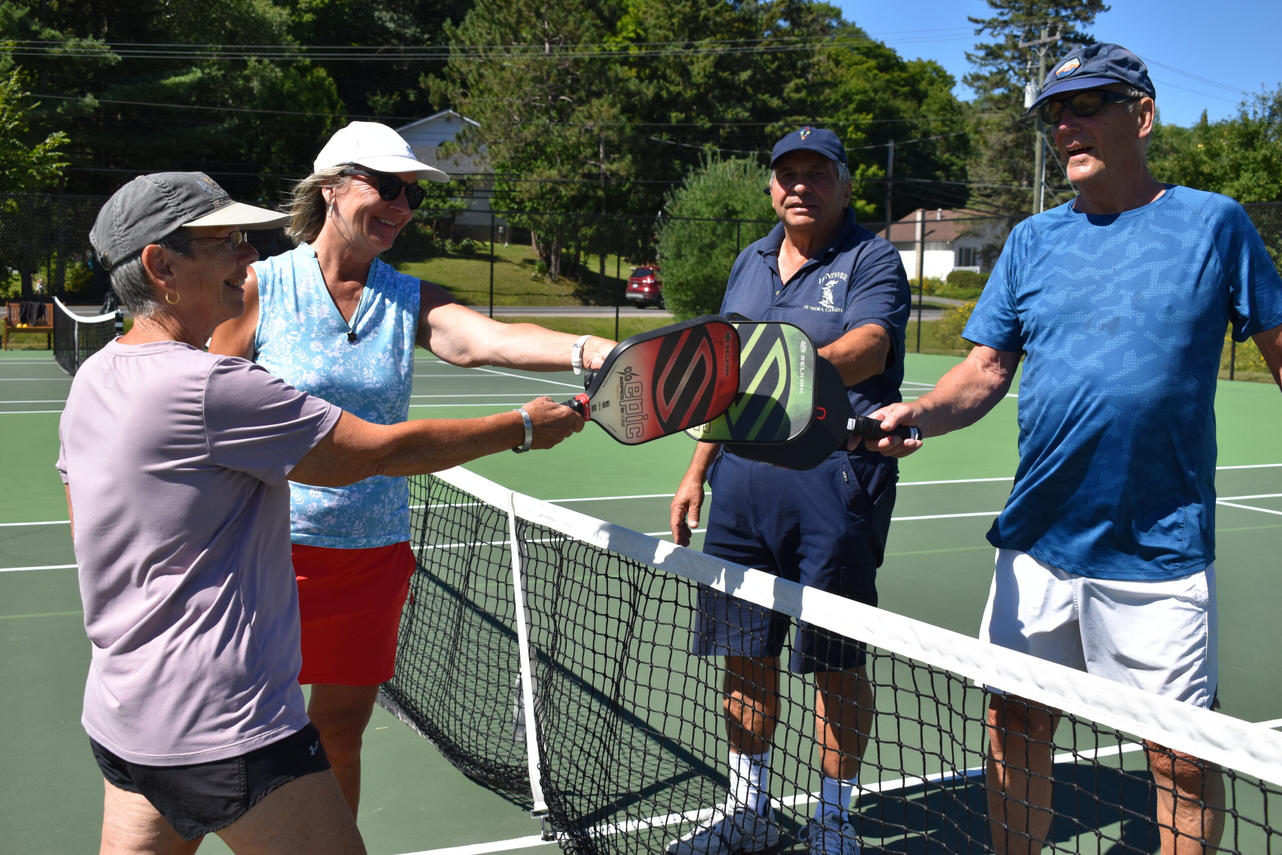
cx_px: 641
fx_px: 1442
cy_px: 428
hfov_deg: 47.9
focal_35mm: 40
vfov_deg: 33.0
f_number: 7.1
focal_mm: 27
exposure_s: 1/1600
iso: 400
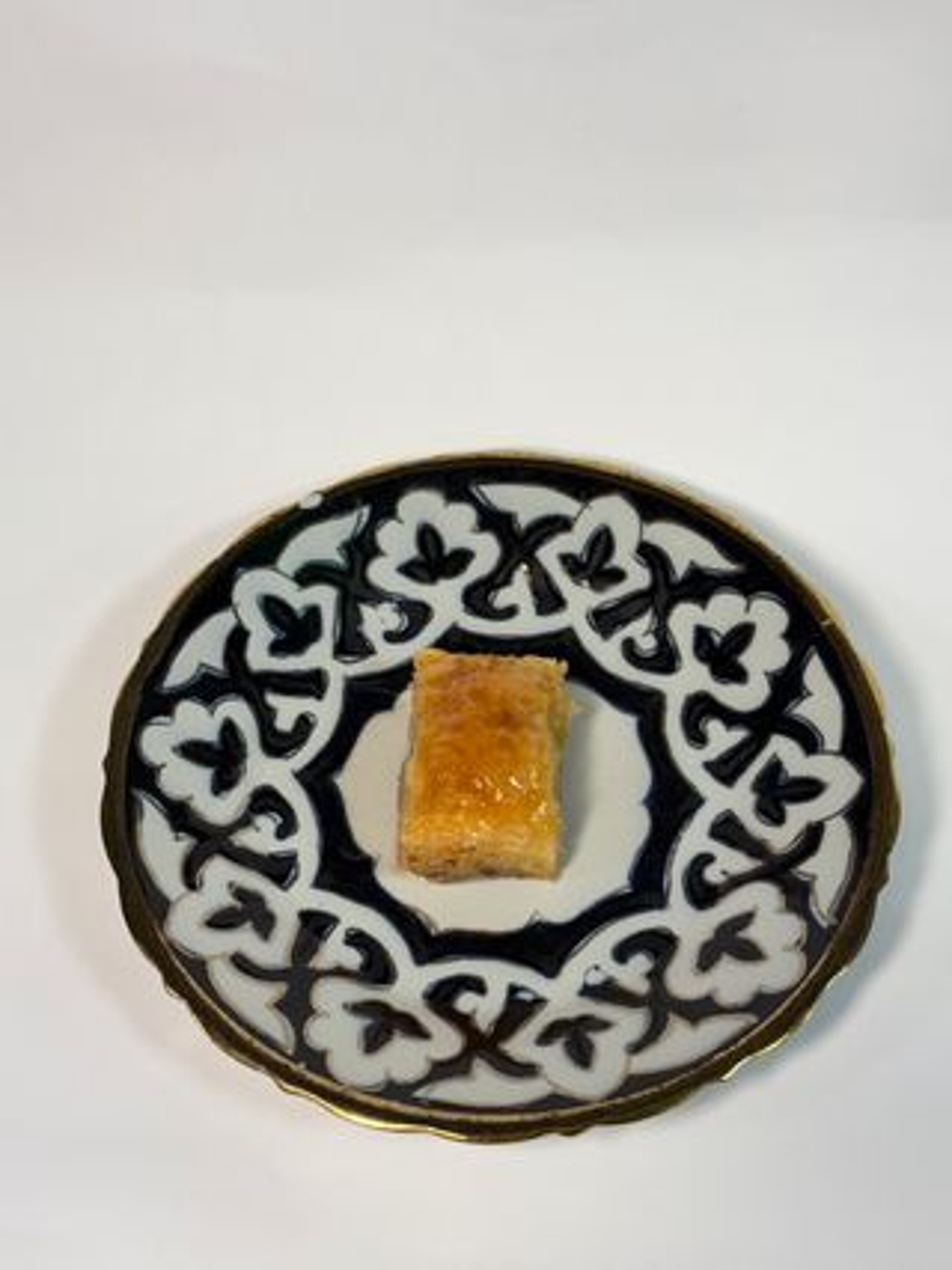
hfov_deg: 30.3
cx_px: 476
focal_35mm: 48
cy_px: 635
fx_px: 1761
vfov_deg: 39.7
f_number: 1.78
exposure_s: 1/100
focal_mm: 6.76
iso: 64
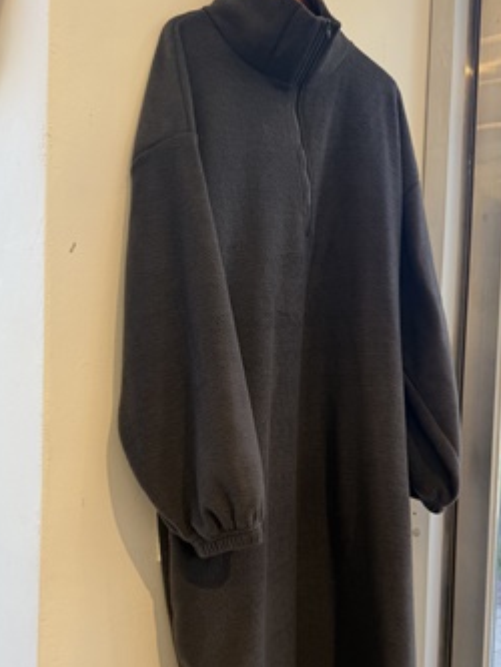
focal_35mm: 36
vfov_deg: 50.5
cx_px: 235
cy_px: 443
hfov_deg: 39.7
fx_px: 694
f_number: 1.78
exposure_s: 1/120
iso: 64
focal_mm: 6.76
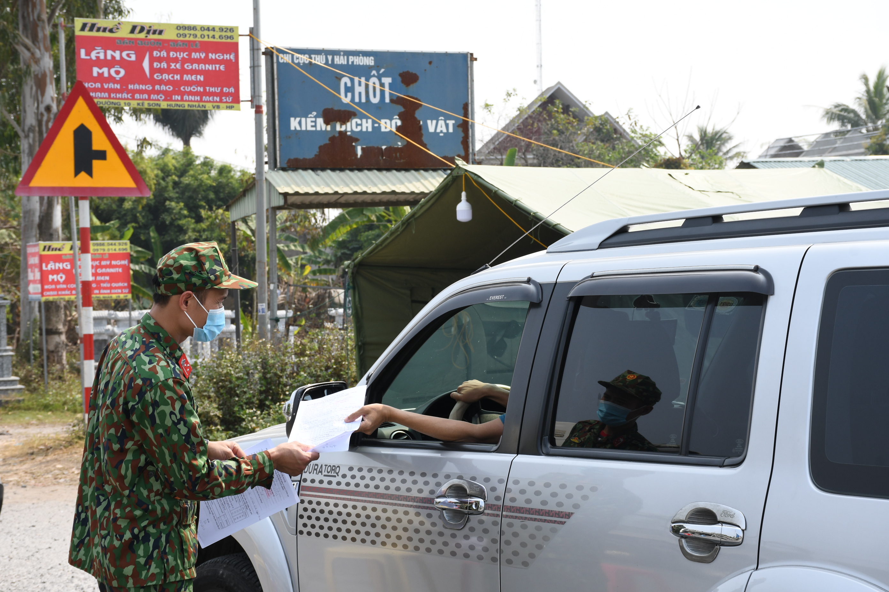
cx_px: 444
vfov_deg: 16.3
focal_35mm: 84
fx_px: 2074
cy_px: 296
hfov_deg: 24.2
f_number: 11
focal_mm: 56
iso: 160
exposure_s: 1/200
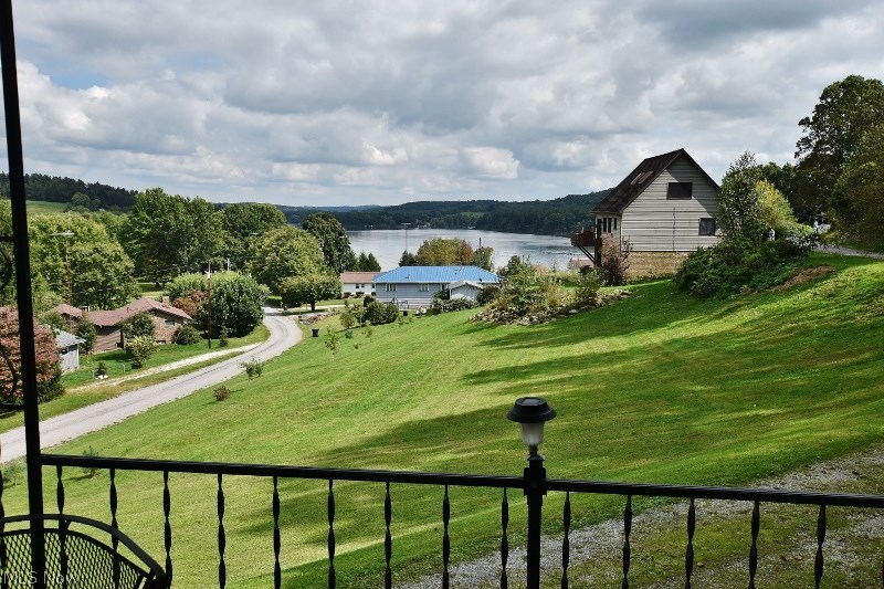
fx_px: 736
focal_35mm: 30
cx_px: 442
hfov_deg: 61.9
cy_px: 294
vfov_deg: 43.6
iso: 200
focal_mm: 20
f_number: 10
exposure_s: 1/400
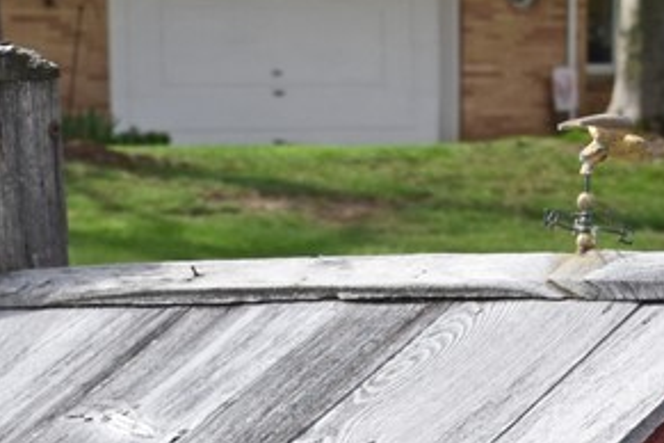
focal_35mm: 179
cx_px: 249
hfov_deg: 11.5
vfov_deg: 7.5
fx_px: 3301
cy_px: 668
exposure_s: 1/320
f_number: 10
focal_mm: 32
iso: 400
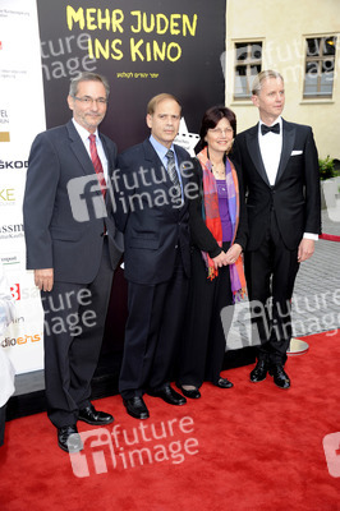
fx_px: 681
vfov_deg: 41.1
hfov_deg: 28.0
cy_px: 256
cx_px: 170
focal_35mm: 48
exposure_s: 1/200
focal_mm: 48
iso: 400
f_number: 5.6
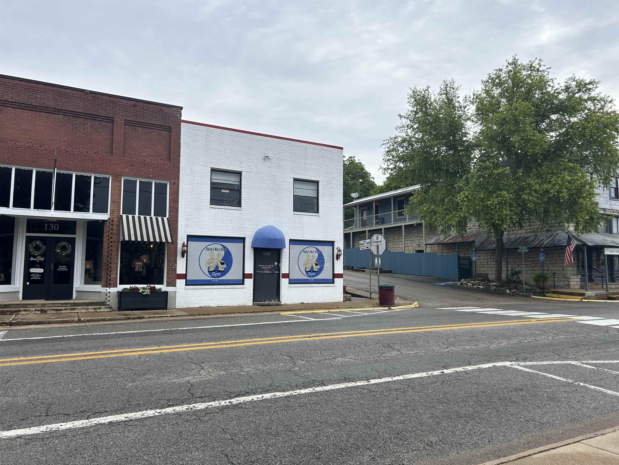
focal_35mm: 26
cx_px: 310
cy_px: 232
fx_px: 465
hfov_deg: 67.3
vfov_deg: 53.1
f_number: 1.5
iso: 50
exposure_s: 1/1972
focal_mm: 5.7
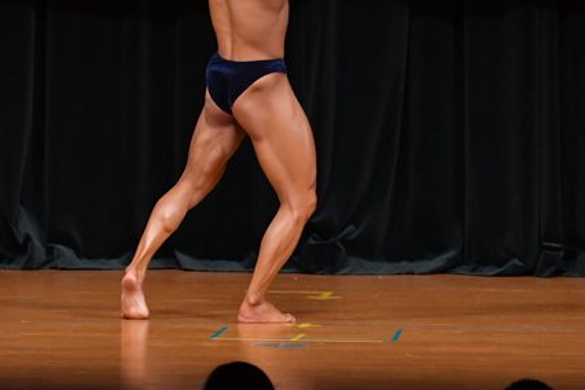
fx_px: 6646
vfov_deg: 3.4
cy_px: 48
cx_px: 211
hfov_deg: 5.0
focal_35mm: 409
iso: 4000
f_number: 5.6
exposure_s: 1/400
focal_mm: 150
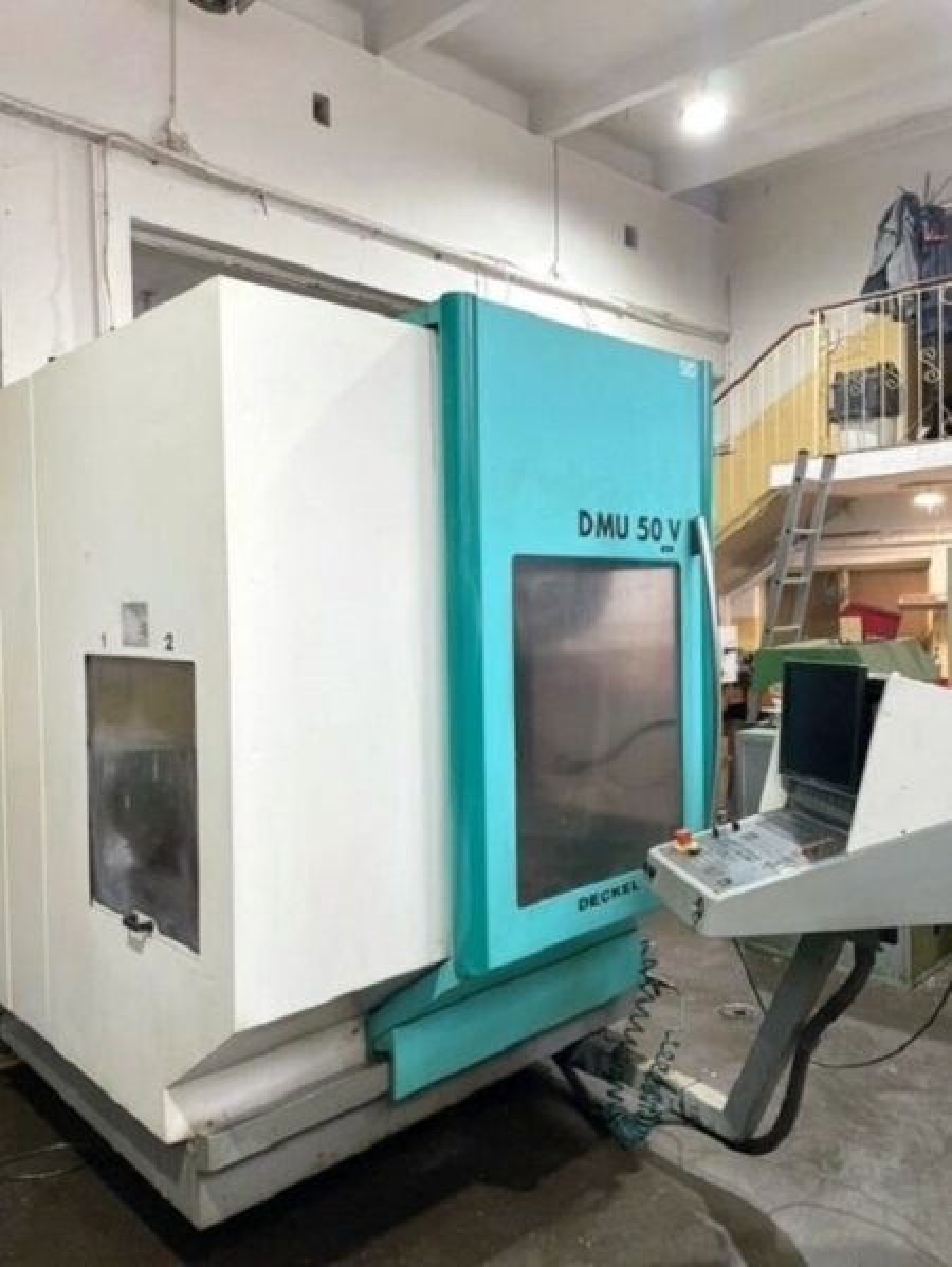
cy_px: 634
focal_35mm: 26
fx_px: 952
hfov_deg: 53.1
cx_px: 476
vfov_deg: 67.3
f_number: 1.6
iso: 100
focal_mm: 4.2
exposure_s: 1/100
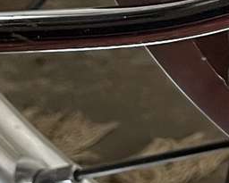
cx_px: 580
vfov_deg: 7.5
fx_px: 1342
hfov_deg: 8.7
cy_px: -195
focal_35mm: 198
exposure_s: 1/60
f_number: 1.6
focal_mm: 4.2
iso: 200
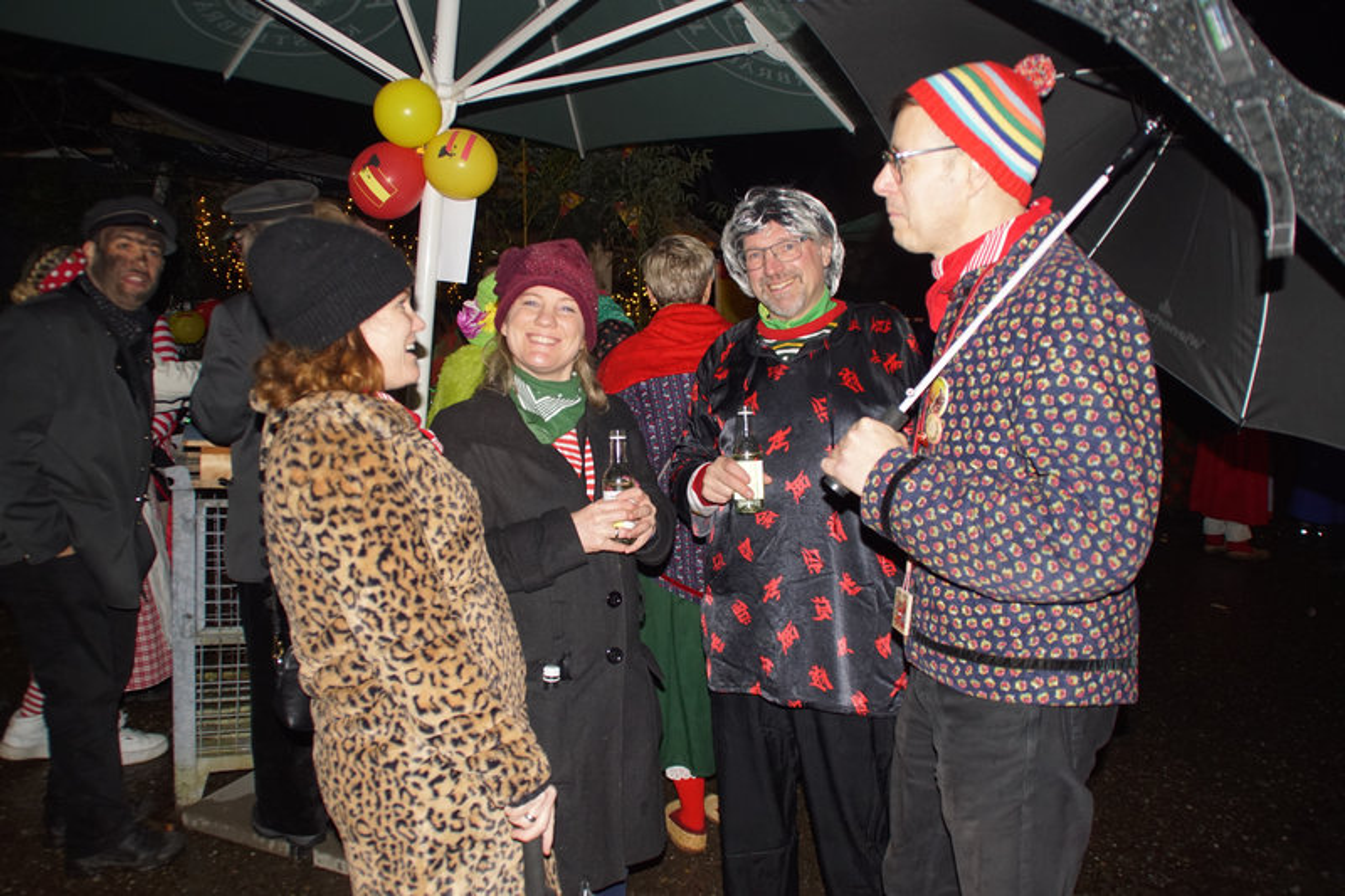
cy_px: 448
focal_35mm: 27
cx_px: 672
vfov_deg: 47.9
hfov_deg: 67.4
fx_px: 1008
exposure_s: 1/60
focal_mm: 18
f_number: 3.5
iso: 640
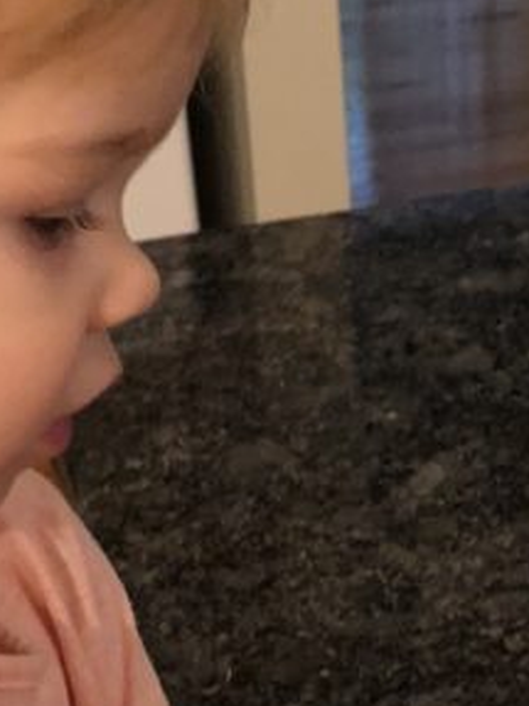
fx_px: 2039
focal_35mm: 100
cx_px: 418
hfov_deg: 14.7
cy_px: 465
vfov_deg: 19.6
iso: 100
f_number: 1.8
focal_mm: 3.99
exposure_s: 1/15
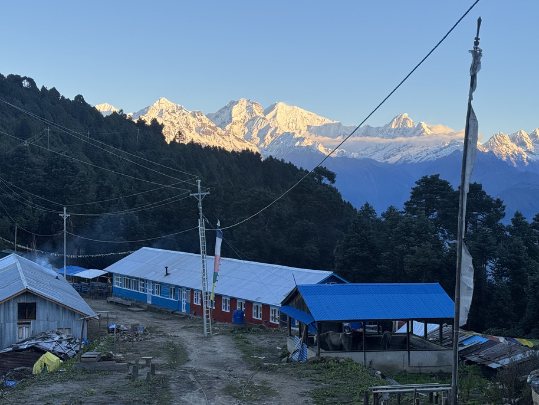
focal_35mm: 63
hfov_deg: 30.7
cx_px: 300
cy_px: 214
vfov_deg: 23.3
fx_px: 981
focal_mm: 6.76
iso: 64
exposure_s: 1/900
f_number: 1.78
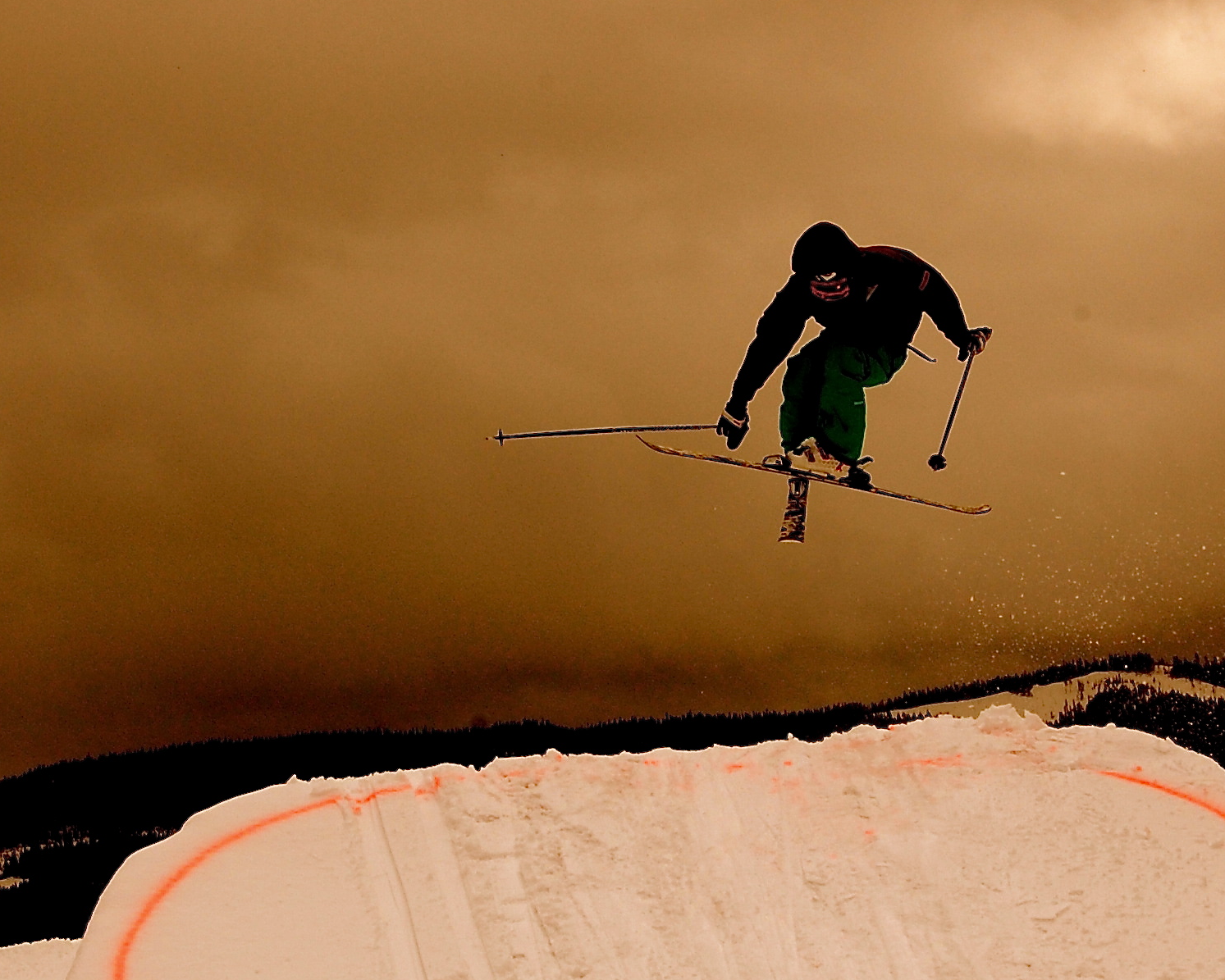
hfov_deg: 14.2
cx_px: 658
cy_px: 532
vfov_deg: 11.4
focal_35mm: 136
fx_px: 4932
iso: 400
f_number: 13
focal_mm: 48
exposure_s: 1/500
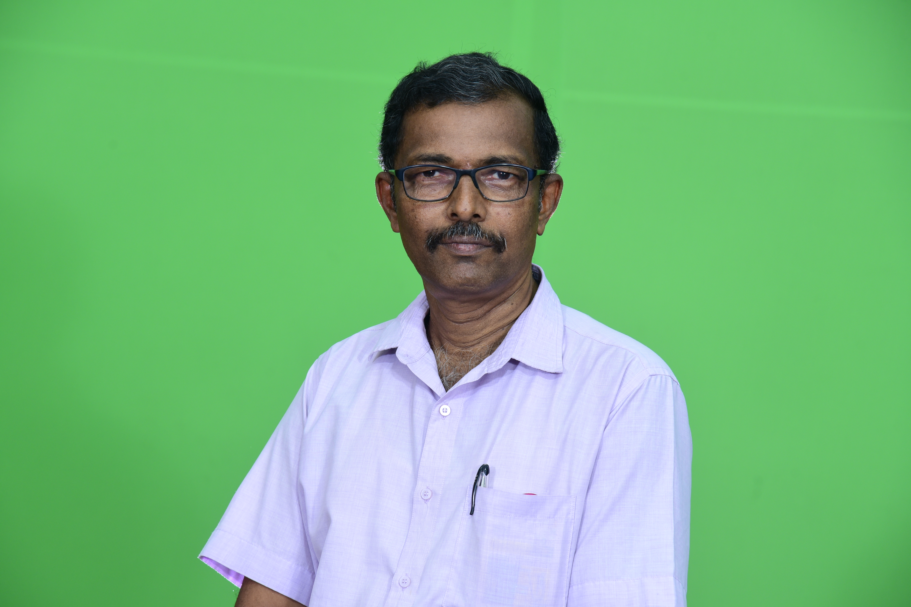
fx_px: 3036
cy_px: 304
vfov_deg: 11.4
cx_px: 456
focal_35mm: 120
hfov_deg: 17.1
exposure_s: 1/160
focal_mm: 120
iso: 800
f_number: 5.6
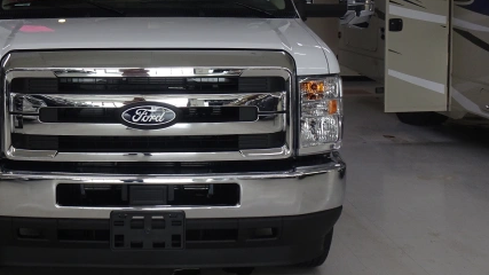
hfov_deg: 41.1
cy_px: 42
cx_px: 133
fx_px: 635
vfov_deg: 23.9
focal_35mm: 49
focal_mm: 4.1
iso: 80
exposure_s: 1/30
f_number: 3.5
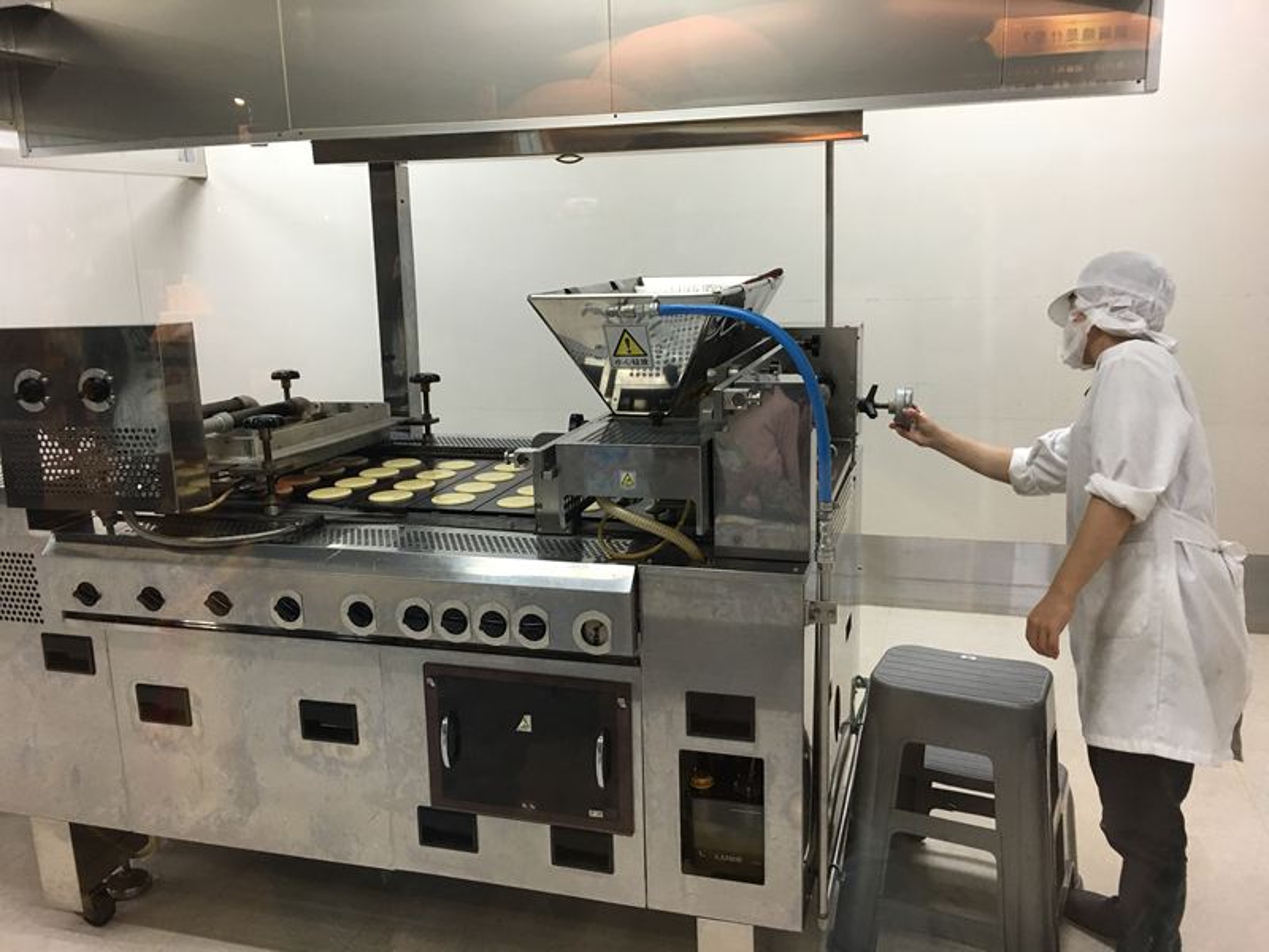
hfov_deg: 61.7
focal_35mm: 29
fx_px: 1063
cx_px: 634
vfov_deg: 48.2
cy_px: 476
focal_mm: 4.15
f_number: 2.2
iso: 50
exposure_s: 1/15
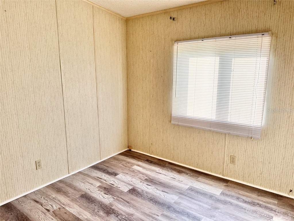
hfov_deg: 71.6
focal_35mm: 24
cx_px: 147
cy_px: 110
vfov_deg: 56.8
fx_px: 204
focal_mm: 6.76
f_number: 1.78
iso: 100
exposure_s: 1/247
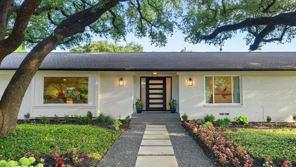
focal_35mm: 21
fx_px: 165
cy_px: 88
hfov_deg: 83.8
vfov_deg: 53.6
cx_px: 150
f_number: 6.3
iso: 400
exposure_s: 1/160
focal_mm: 10
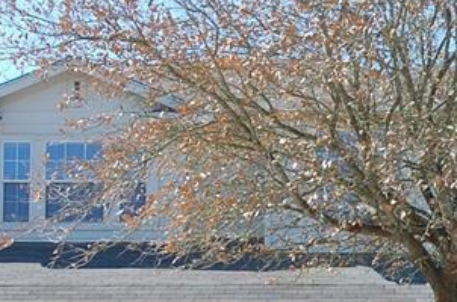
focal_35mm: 122
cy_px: 305
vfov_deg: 11.1
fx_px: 1545
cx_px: 452
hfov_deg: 16.5
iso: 200
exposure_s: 1/200
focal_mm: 24
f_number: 7.1
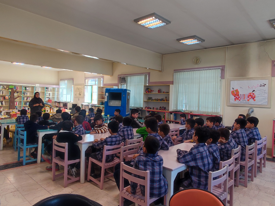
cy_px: 101
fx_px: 191
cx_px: 138
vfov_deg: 56.8
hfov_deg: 71.6
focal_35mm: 24
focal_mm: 1.65
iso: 108
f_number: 2.2
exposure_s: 1/50
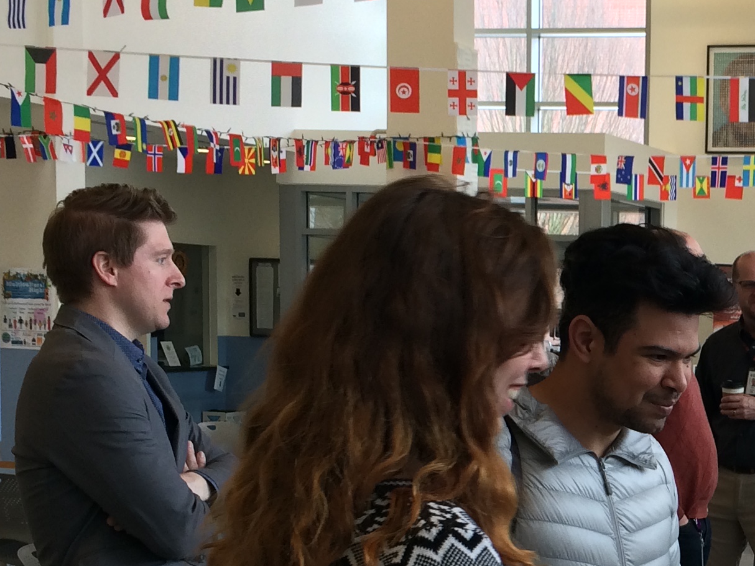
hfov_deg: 23.6
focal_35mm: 78
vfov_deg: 18.6
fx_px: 1701
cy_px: 494
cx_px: 805
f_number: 2.2
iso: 40
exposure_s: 1/40
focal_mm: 4.15
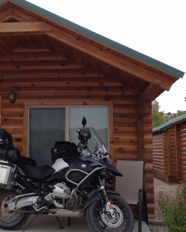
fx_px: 385
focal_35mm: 56
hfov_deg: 26.7
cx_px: 43
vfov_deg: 33.6
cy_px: 108
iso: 50
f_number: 2.4
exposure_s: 1/415
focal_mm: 4.28
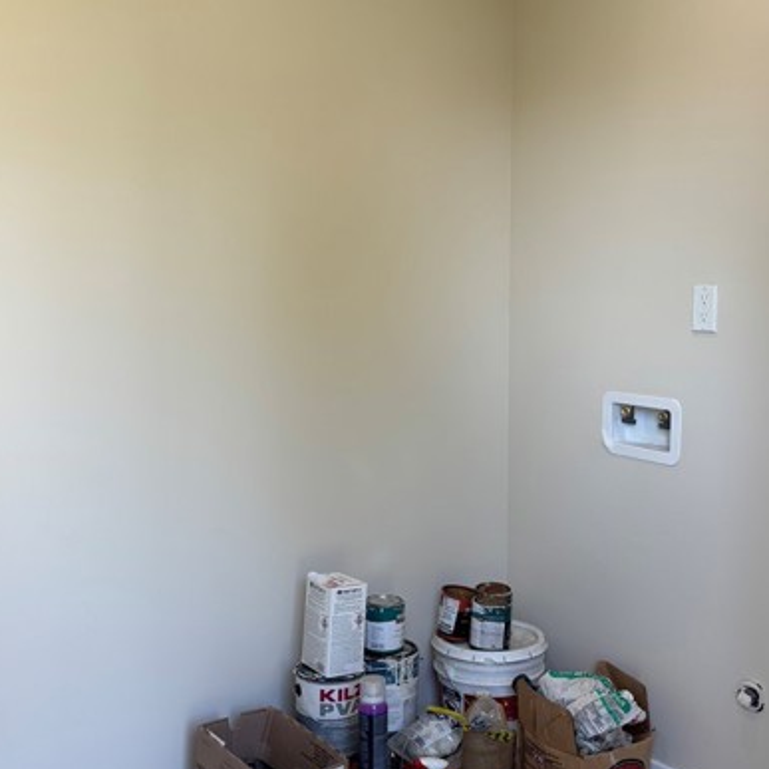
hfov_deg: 43.8
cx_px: 431
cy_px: 350
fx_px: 955
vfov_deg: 43.8
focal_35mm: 38
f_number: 1.6
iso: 50
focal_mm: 5.96
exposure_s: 1/120
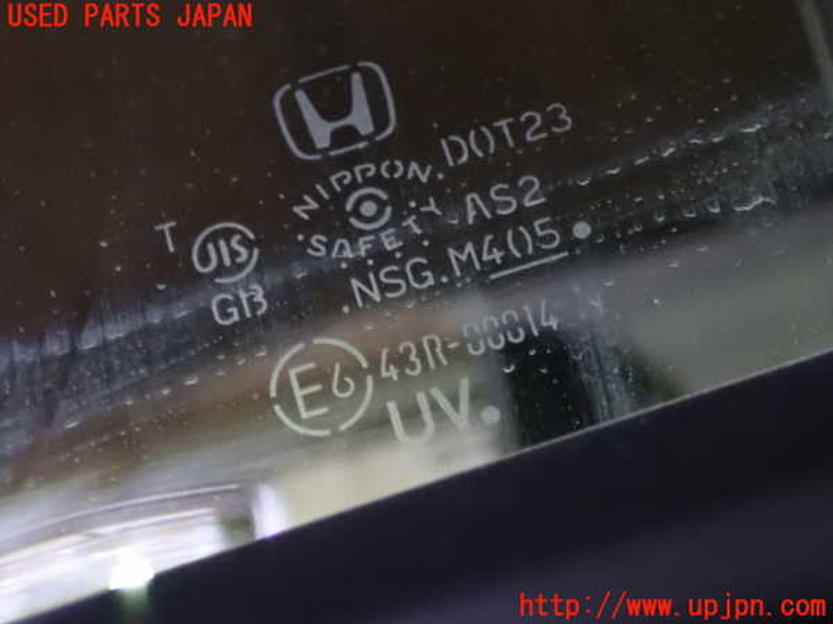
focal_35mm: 58
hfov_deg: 33.2
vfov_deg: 25.2
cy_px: 312
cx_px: 416
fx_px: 1396
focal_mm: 10.35
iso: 1600
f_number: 3.5
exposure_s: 1/10
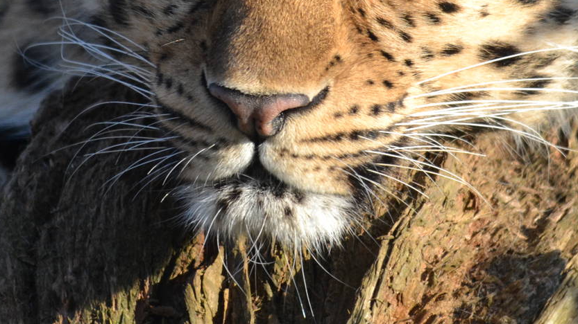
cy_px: -43
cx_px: 306
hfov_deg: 1.4
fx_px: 23136
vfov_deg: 0.8
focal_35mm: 1510
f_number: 6.3
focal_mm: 500
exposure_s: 1/500
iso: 800
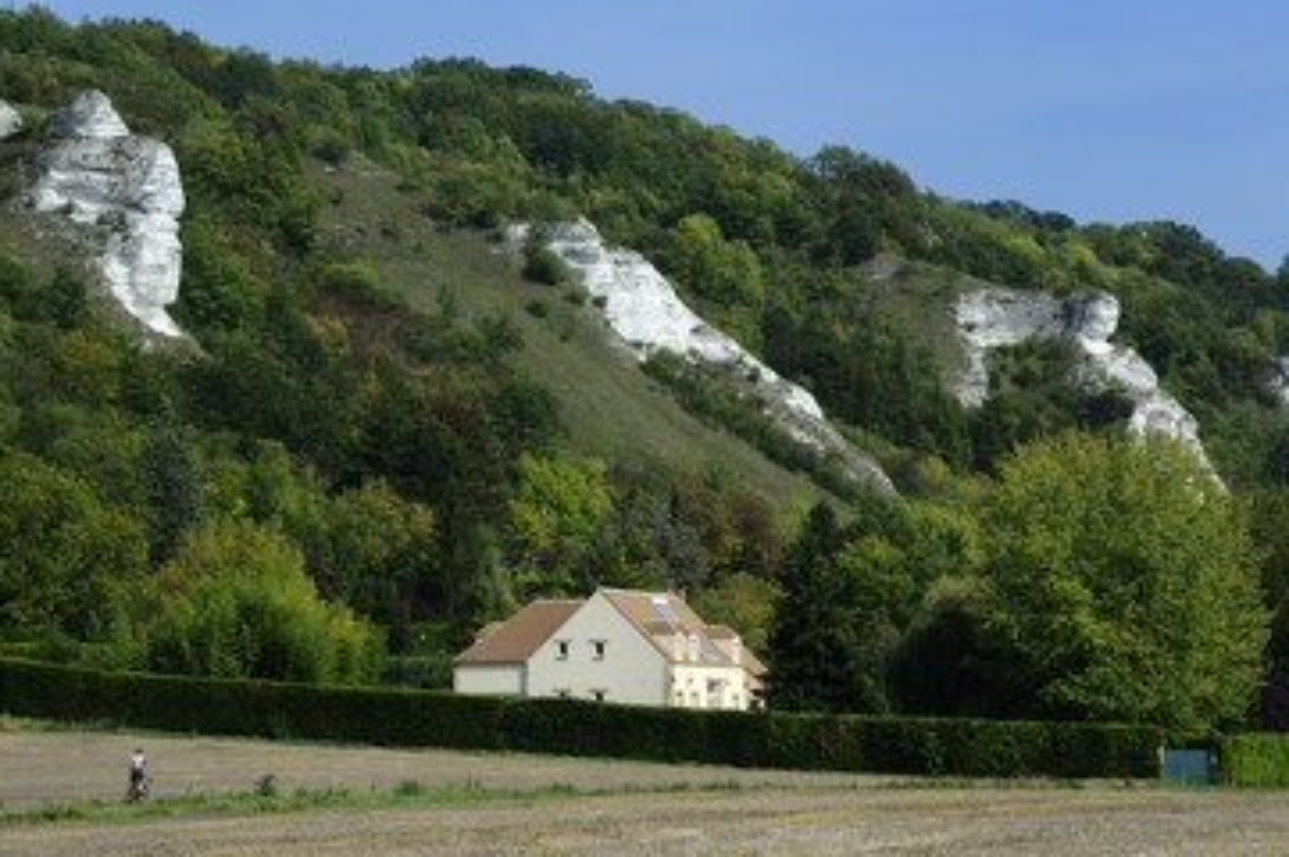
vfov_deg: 8.4
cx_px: 671
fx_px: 5831
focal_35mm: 163
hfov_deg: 12.6
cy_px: 364
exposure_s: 1/250
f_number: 13
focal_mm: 140
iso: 200
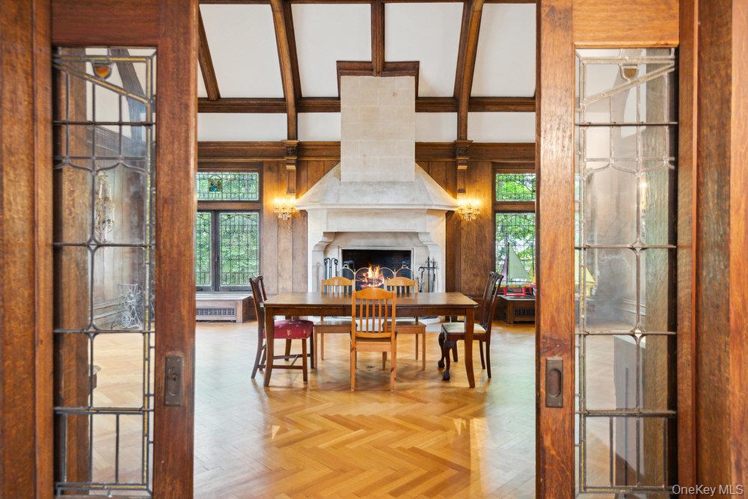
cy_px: 250
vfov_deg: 57.2
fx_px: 457
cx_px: 374
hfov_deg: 78.6
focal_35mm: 22
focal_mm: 22
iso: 2000
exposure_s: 1/80
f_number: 4.5
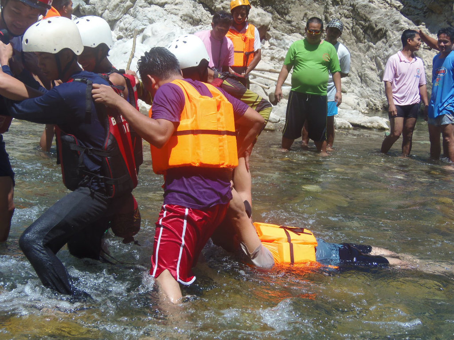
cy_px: 170
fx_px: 826
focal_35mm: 63
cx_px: 227
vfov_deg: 23.3
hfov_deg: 30.7
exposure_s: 1/500
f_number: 4
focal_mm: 11.7
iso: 64
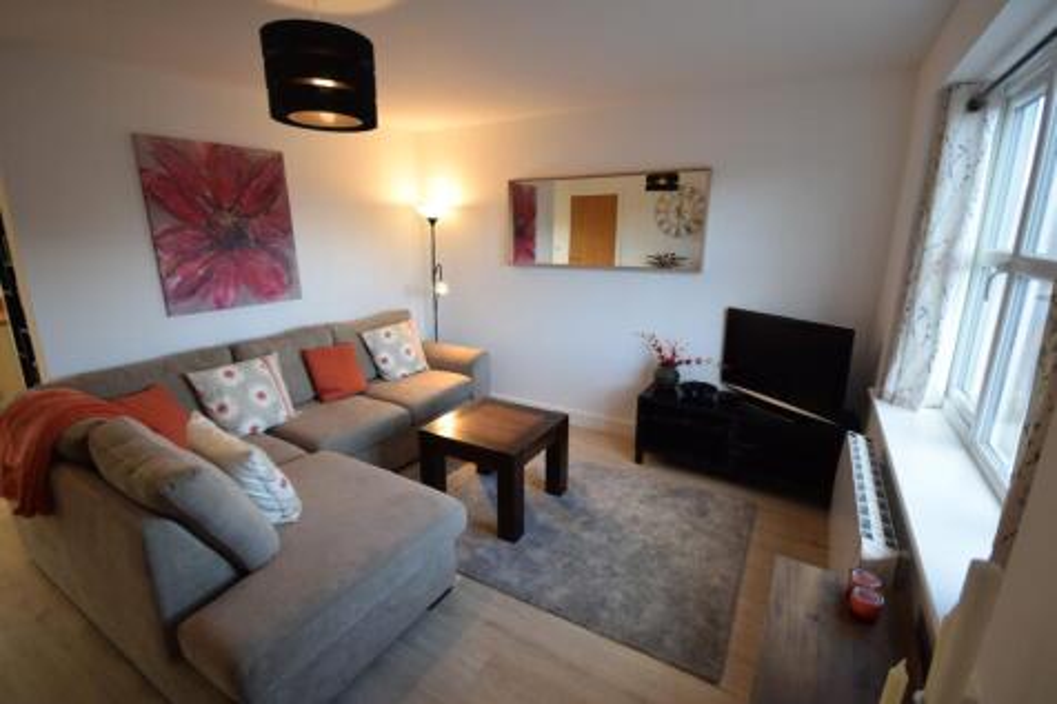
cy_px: 352
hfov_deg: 100.4
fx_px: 440
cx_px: 528
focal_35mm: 15
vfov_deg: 77.3
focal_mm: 10
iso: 400
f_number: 4
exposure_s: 1/60
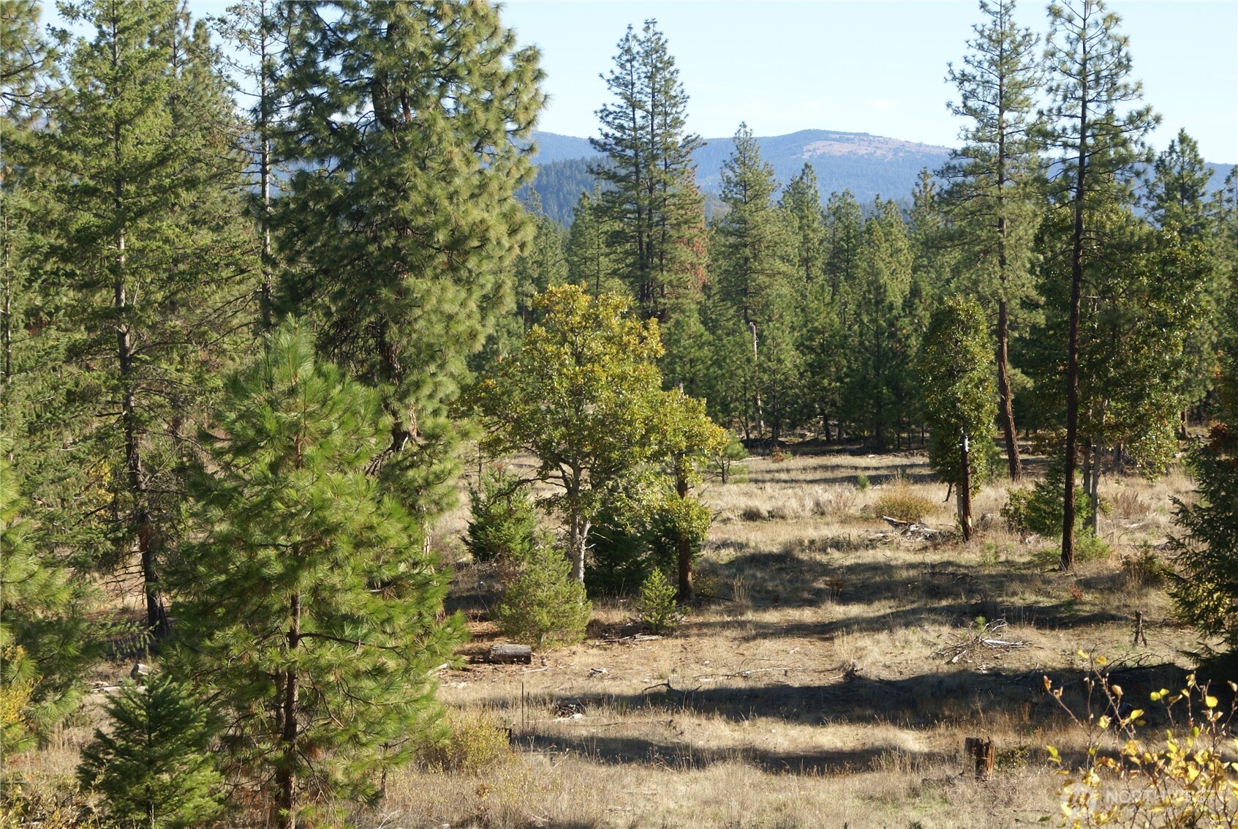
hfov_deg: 19.4
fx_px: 3615
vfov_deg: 13.1
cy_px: 414
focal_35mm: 105
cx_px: 619
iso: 100
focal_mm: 70
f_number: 6.3
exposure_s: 1/125
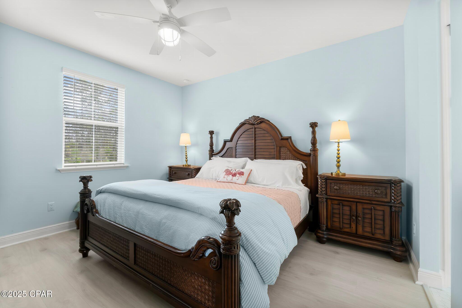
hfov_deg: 100.4
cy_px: 154
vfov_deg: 77.3
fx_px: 193
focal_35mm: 15
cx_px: 231
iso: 400
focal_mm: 10
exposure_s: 1/5
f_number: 9
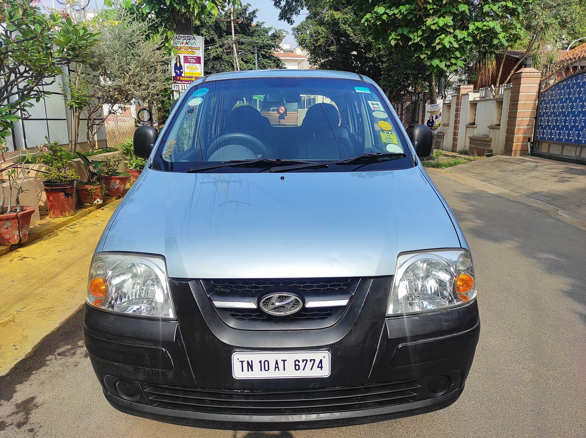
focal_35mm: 25
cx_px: 293
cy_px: 219
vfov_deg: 54.8
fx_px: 423
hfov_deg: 69.4
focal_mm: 5.43
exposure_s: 1/1756
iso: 100
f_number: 1.89
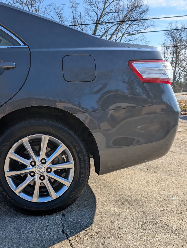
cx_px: 61
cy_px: 179
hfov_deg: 40.3
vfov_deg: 50.8
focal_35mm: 35
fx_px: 251
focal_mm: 6.9
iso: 20
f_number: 1.68
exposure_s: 1/827
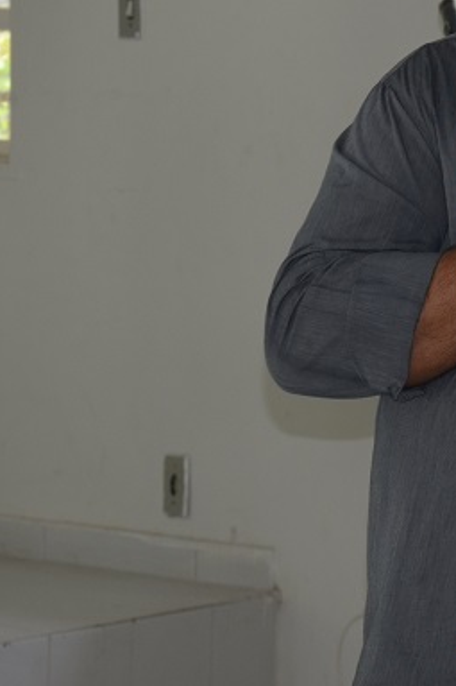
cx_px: 261
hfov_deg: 5.3
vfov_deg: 8.0
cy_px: 120
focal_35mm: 258
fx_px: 4906
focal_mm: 66
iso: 360
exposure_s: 1/125
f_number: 5.3
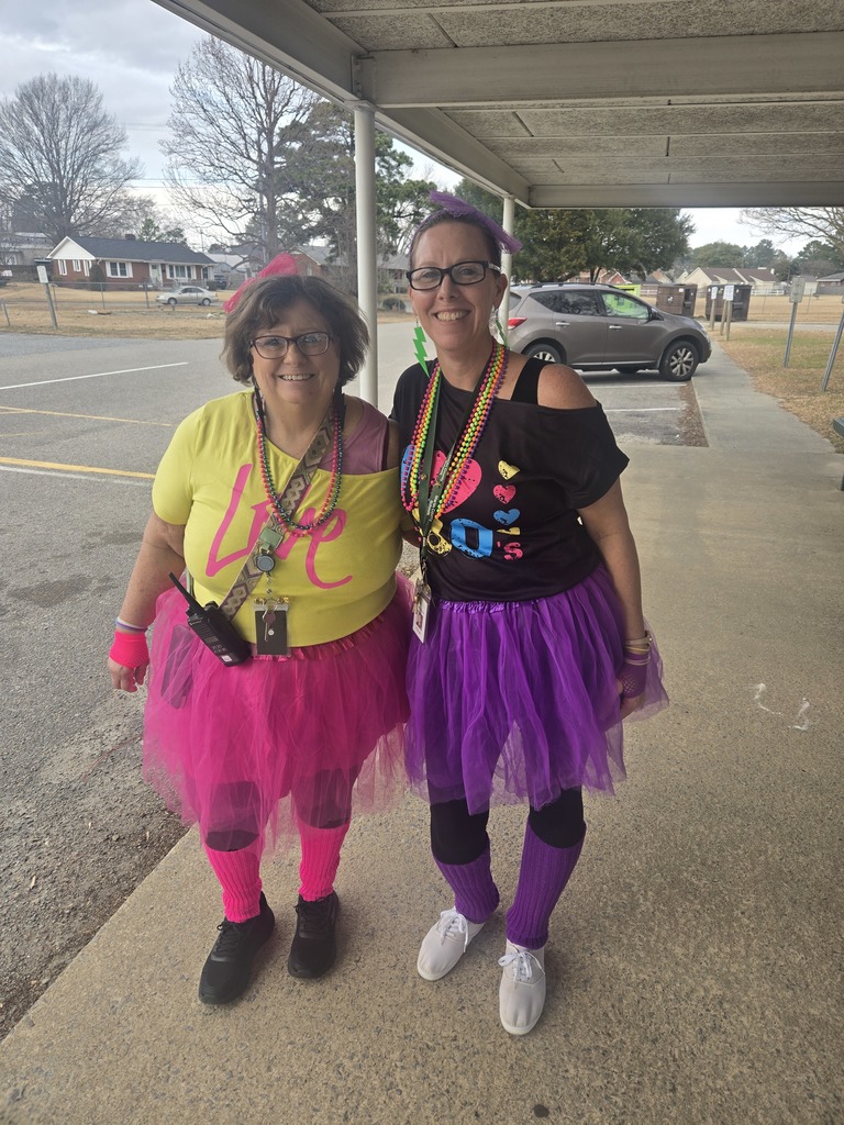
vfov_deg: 73.9
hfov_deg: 58.9
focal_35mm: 23
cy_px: 562
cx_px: 422
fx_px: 748
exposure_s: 1/236
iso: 25
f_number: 1.8
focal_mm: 5.4
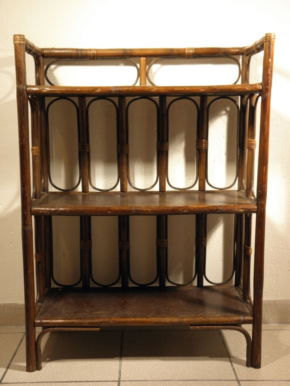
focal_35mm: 44
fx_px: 491
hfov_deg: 32.9
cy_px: 193
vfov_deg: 42.9
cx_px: 145
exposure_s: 1/10
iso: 200
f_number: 3.9
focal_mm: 7.9
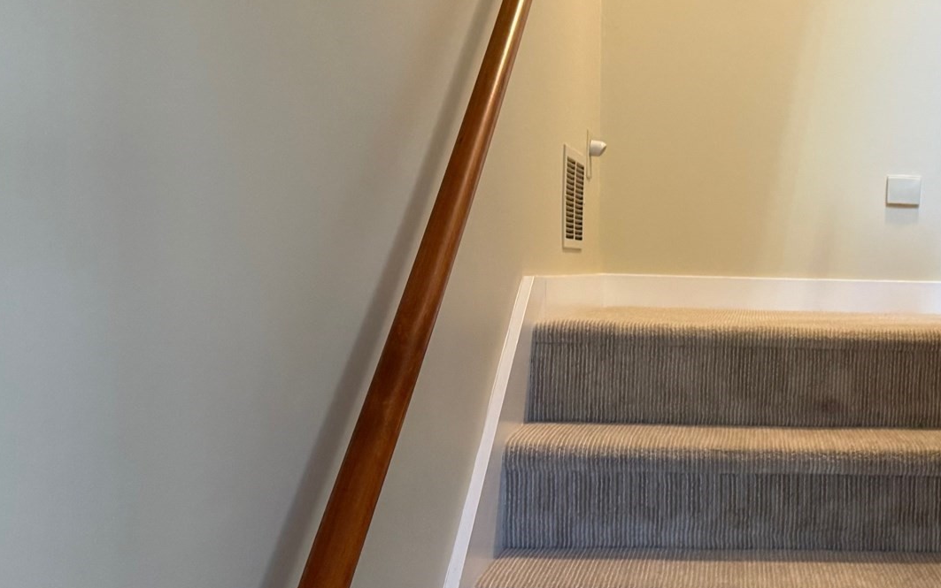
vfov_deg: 26.4
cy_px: 290
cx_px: 770
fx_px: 1257
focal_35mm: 49
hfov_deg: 39.2
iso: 500
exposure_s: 1/60
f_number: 1.78
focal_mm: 6.76
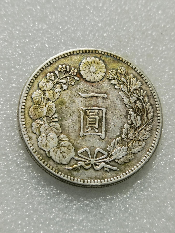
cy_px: 116
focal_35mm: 64
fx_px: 431
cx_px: 88
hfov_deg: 22.9
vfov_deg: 30.3
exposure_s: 1/100
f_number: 1.9
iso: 64
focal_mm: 6.67
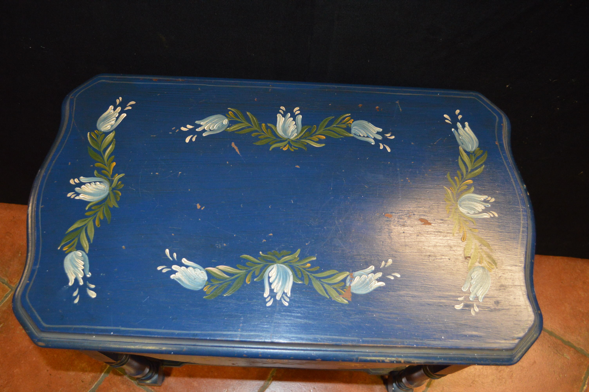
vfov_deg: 39.9
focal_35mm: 33
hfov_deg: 57.3
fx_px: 539
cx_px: 294
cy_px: 196
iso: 1400
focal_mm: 22
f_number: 3.8
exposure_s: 1/60
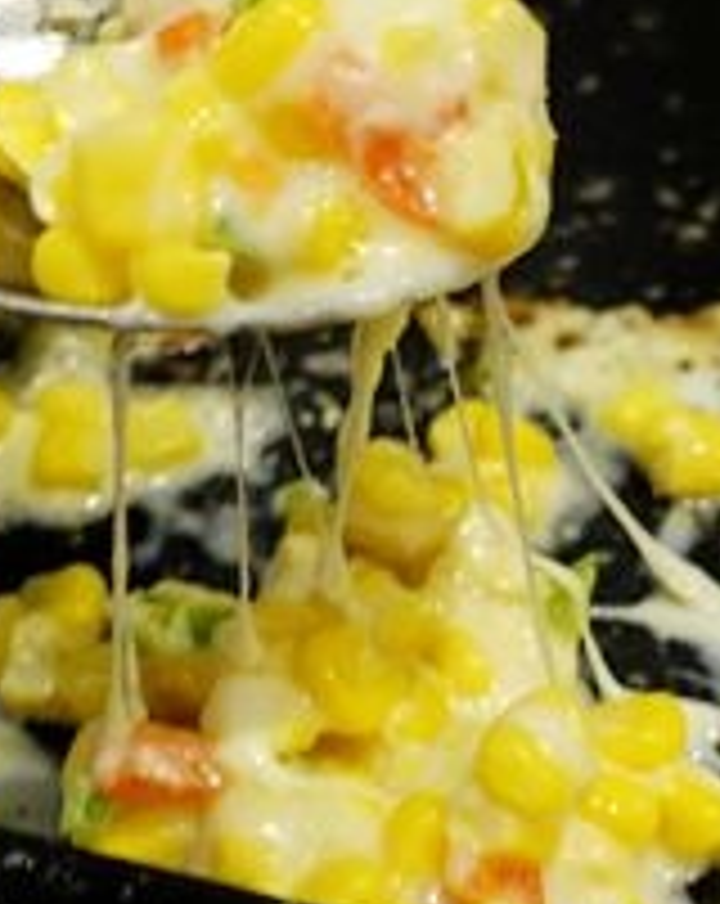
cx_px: 603
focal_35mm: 73
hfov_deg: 20.6
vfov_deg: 26.1
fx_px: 1950
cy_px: 430
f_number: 2.8
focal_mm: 8.8
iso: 800
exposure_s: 1/15
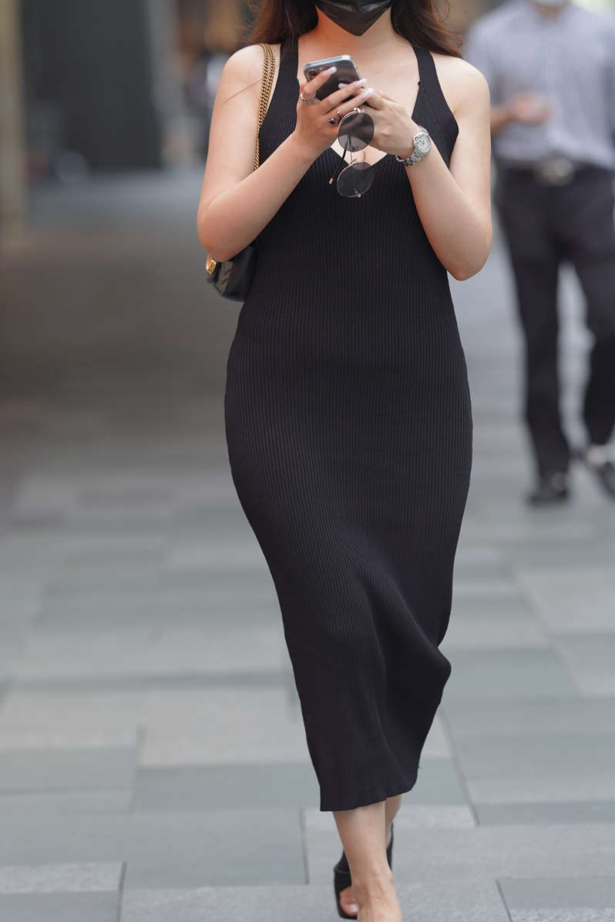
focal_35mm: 203
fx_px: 5201
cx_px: 351
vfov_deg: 10.1
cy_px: 370
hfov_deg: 6.8
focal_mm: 135
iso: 400
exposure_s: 1/400
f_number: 2.5
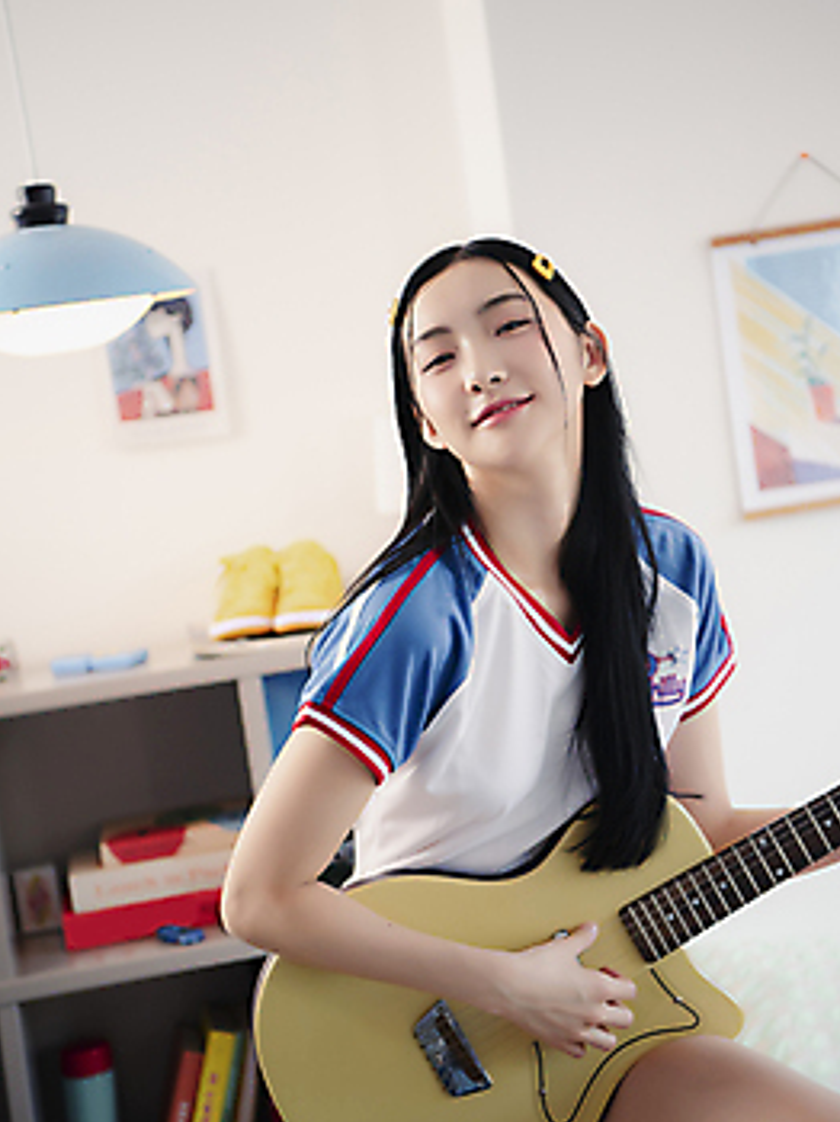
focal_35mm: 77
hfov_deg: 19.1
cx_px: 425
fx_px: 2494
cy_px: 558
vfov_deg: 25.4
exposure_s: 1/125
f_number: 2.8
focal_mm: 70
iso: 400
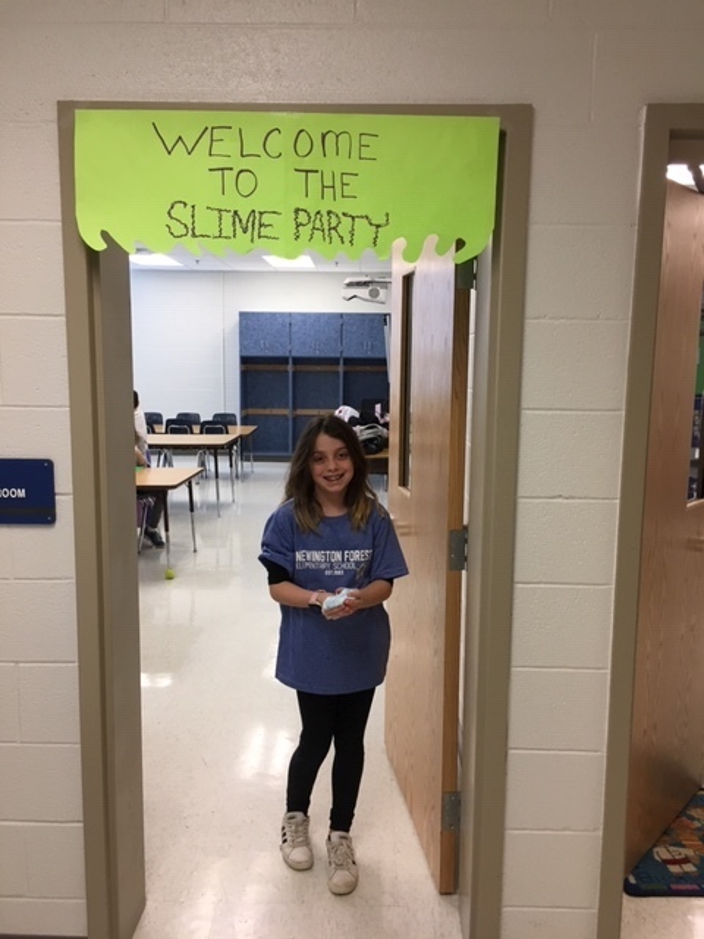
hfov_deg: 48.2
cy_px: 470
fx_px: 786
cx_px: 352
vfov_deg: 61.7
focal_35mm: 29
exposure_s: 1/30
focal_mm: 4.15
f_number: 2.2
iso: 40
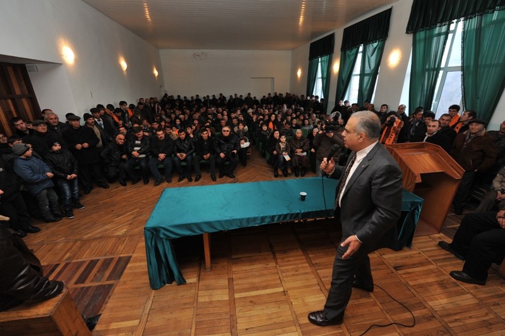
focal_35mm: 15
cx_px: 252
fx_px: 210
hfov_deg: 100.4
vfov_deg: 77.2
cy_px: 168
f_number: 5.6
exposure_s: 1/100
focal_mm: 15
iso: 1000
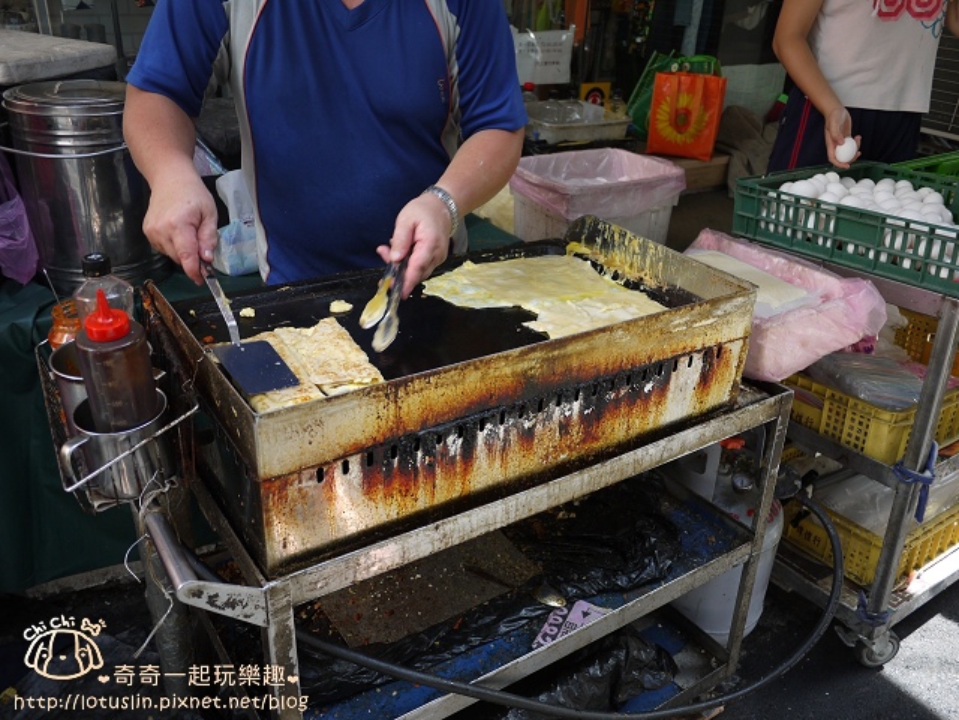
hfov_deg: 63.4
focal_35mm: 28
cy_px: 360
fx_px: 776
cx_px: 480
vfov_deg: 49.7
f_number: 2.5
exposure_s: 1/200
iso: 100
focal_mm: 14
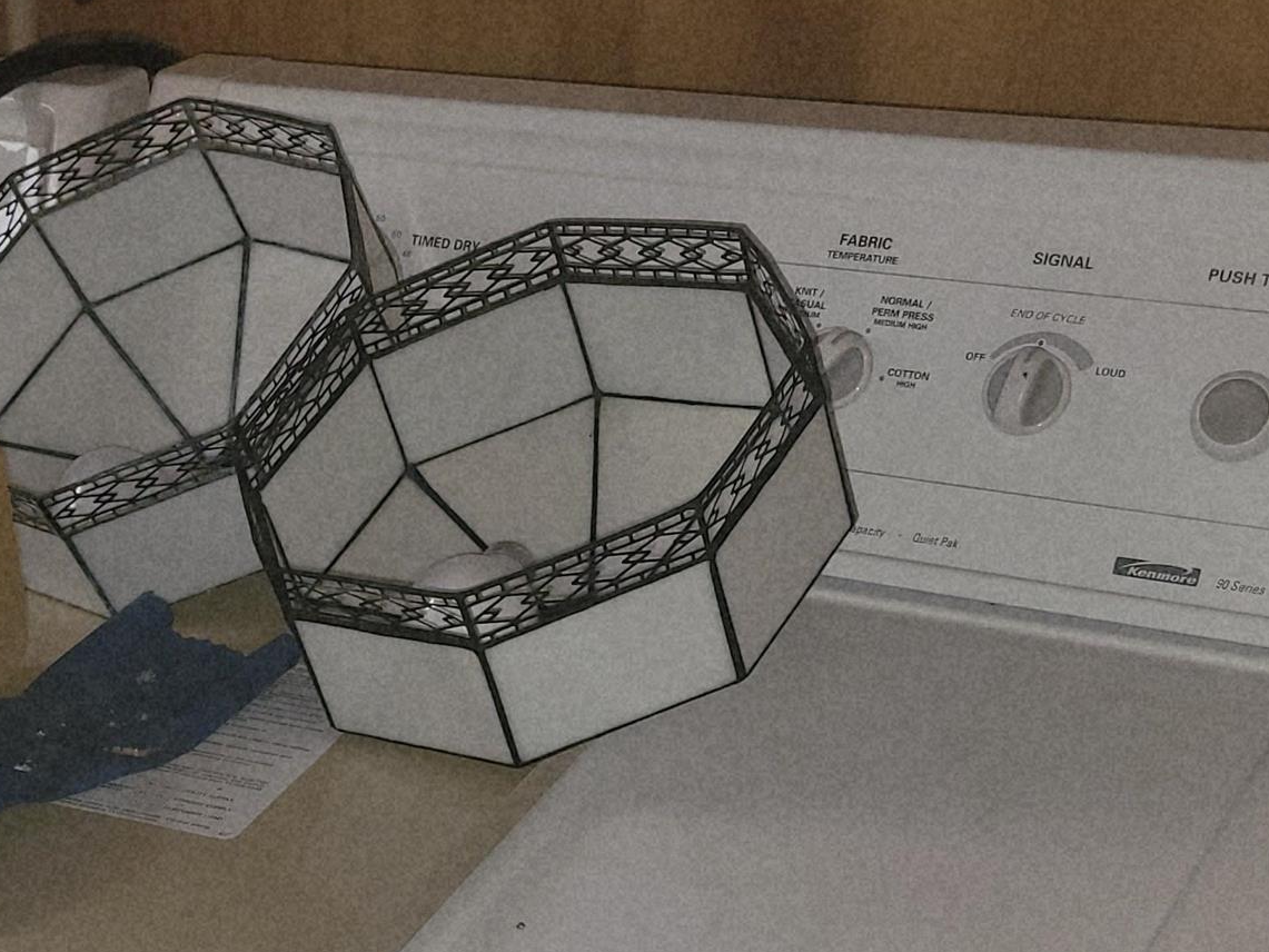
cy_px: 1074
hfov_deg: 26.9
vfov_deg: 20.0
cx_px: 146
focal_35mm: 70
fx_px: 2566
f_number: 1.8
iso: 80
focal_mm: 5.4
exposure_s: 1/28.9
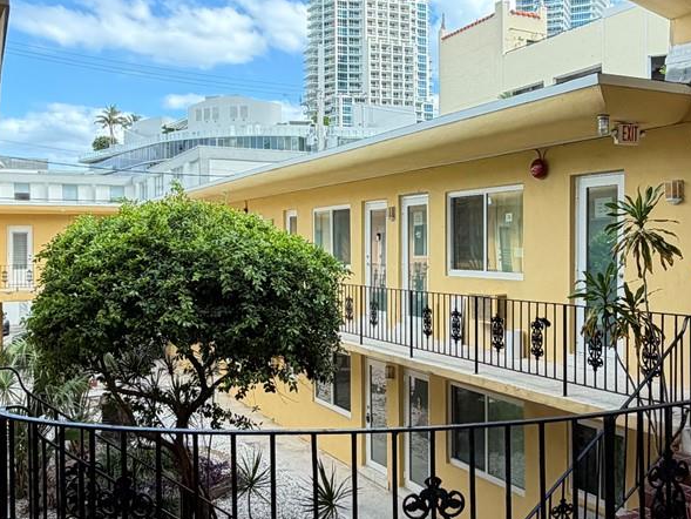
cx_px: 385
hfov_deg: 48.9
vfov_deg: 37.7
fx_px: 759
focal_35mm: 38
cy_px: 252
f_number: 2.2
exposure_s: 1/266
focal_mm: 2.22
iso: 50
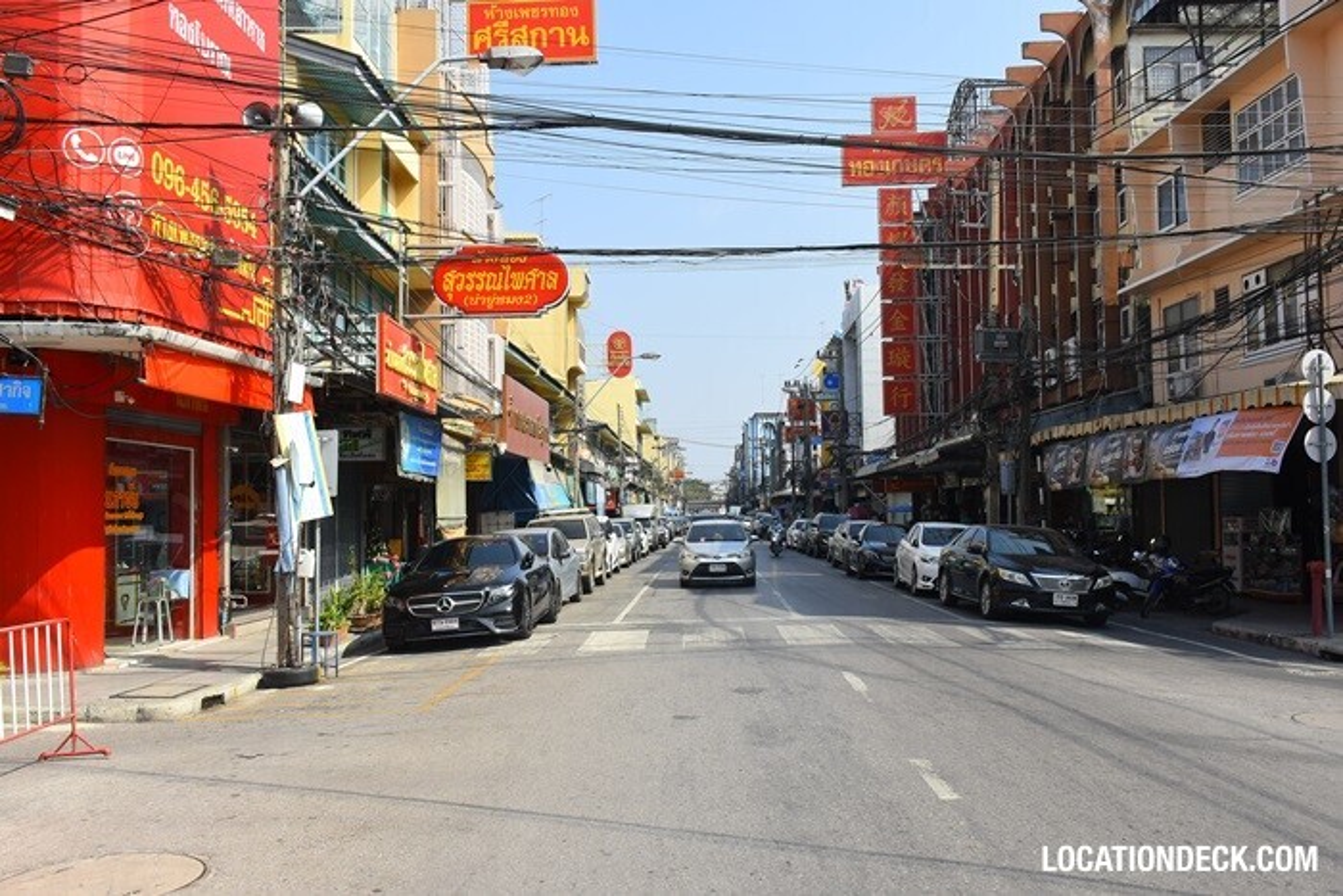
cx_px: 672
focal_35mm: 33
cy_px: 448
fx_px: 1231
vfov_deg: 40.0
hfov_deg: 57.2
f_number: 8
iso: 250
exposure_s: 1/500
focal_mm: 22
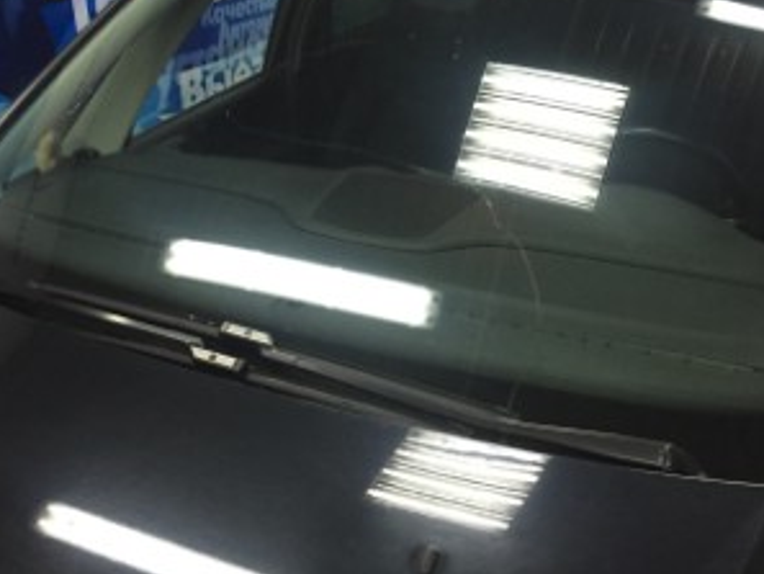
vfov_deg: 36.7
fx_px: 861
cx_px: 342
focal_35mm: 39
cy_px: 224
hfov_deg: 47.8
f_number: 2.2
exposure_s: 1/33
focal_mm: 4.15
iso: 250
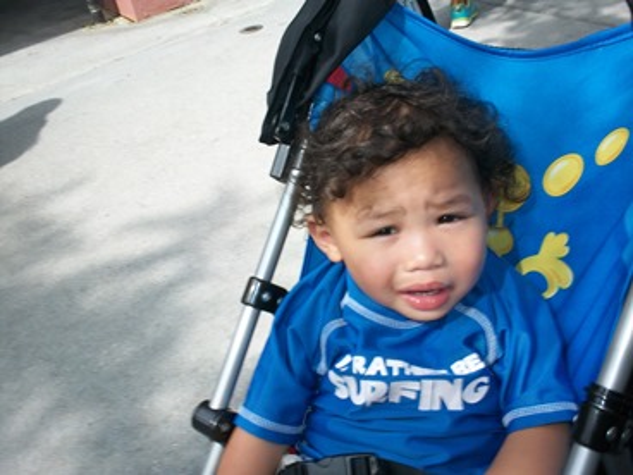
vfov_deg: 37.7
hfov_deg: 49.0
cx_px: 316
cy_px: 238
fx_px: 695
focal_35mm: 38
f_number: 4.5
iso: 80
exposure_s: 1/250
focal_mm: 6.3
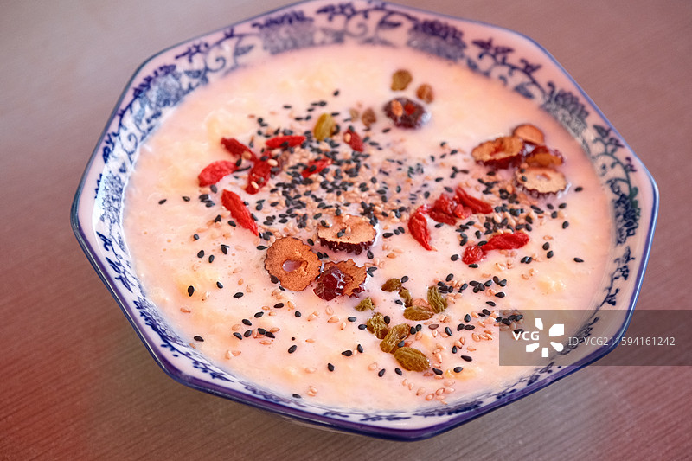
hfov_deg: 19.5
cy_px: 230
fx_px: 2018
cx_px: 346
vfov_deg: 13.0
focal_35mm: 105
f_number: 4
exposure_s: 1/200
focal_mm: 70
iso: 1600
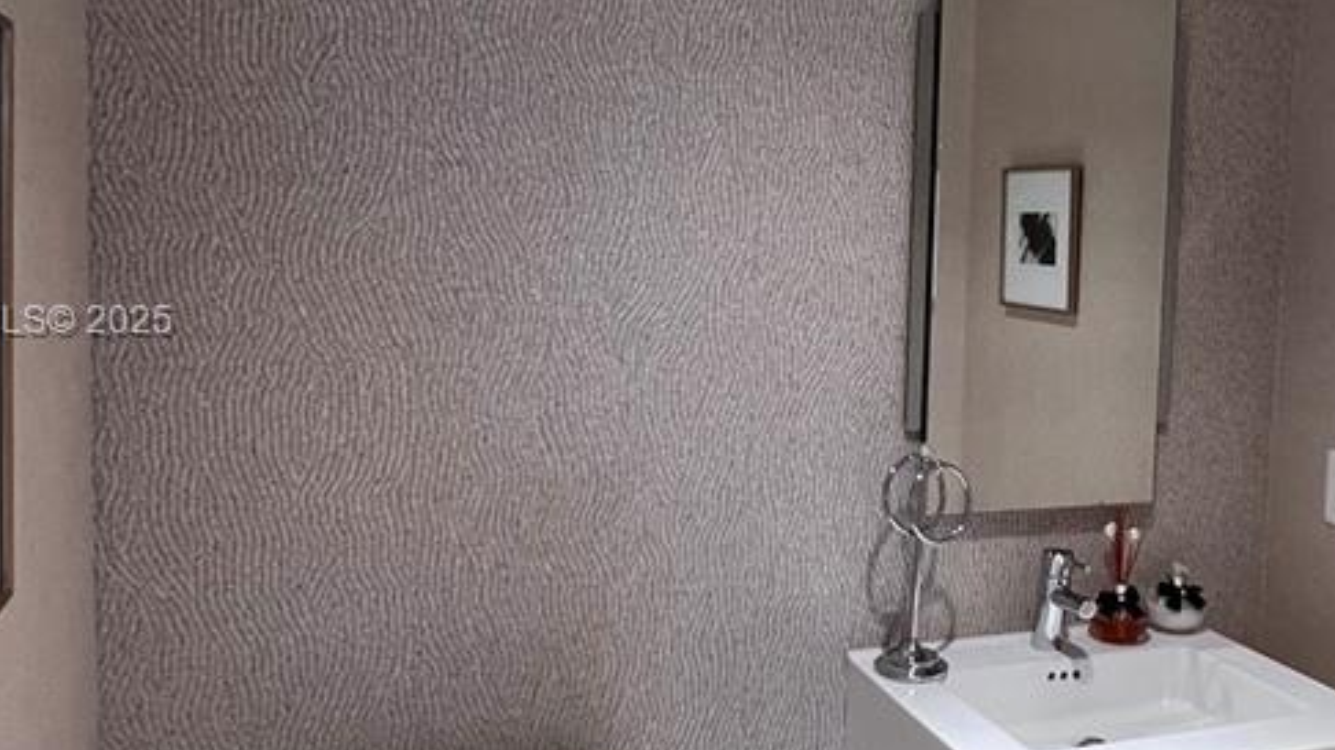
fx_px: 1239
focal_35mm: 35
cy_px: 324
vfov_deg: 33.6
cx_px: 901
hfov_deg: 55.3
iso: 200
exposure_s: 1/60
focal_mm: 1.57
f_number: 1.8
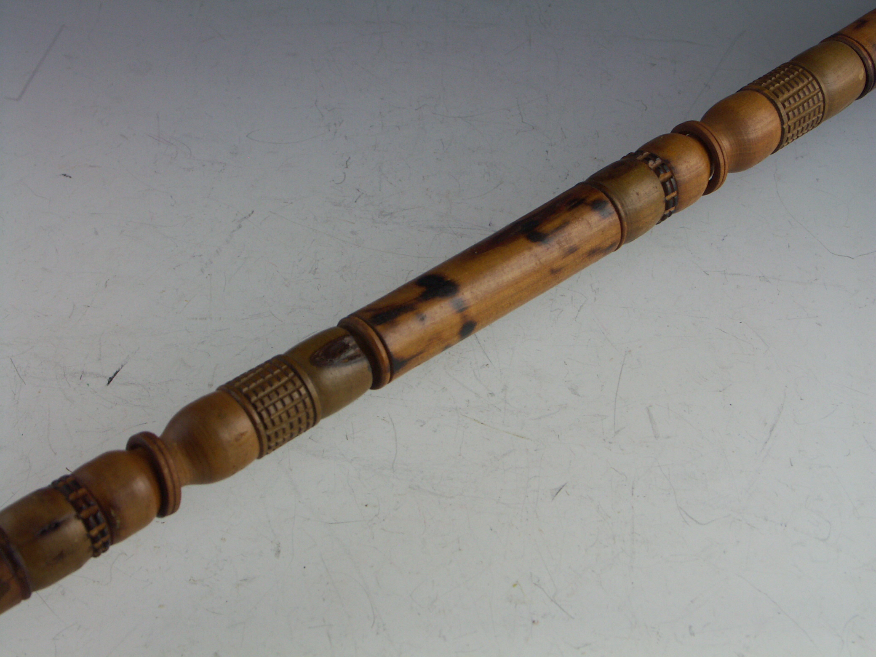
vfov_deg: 27.0
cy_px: 328
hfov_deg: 35.5
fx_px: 1367
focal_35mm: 54
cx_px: 438
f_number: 5.6
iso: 100
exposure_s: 1/50
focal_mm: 13.91
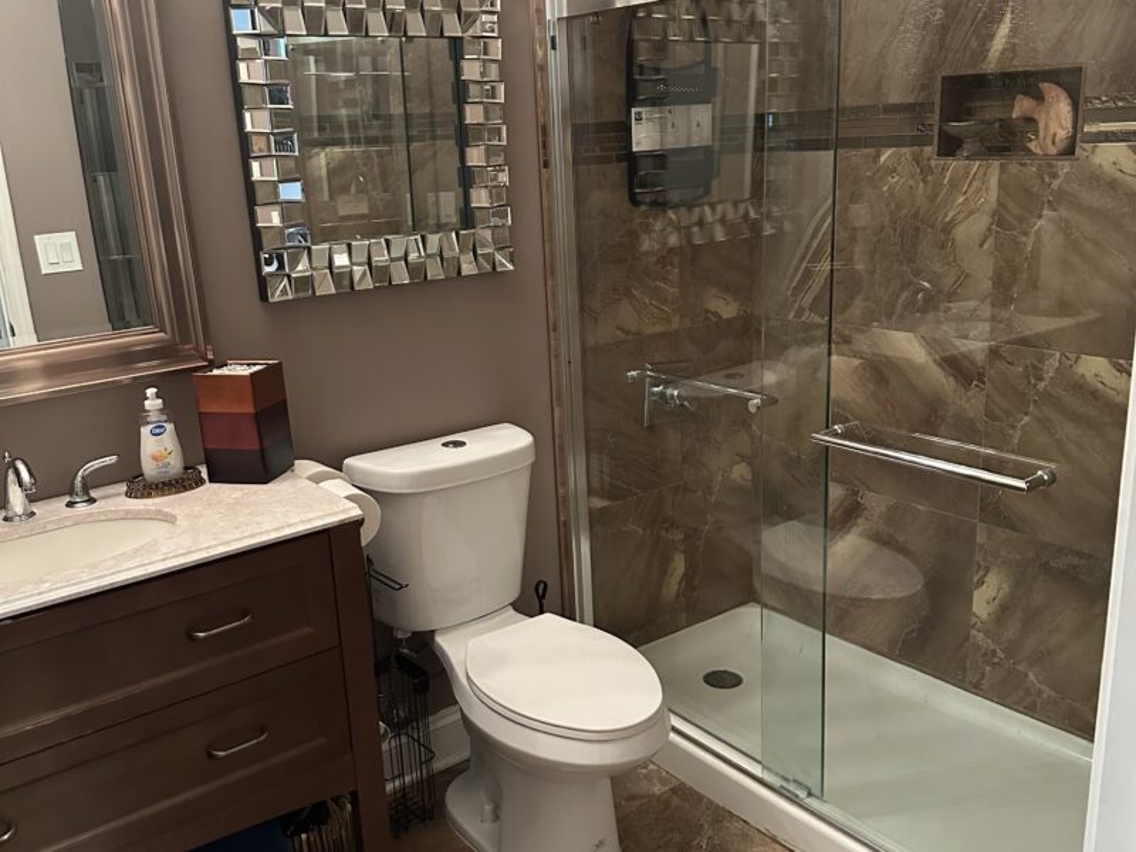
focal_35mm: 24
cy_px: 426
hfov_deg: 71.6
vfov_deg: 56.8
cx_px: 568
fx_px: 788
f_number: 1.78
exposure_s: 1/40
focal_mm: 6.86
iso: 800
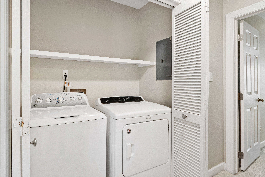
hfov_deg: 89.8
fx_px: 132
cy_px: 81
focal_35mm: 18
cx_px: 121
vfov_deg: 67.3
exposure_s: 1.6
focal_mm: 10
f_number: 8
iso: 100
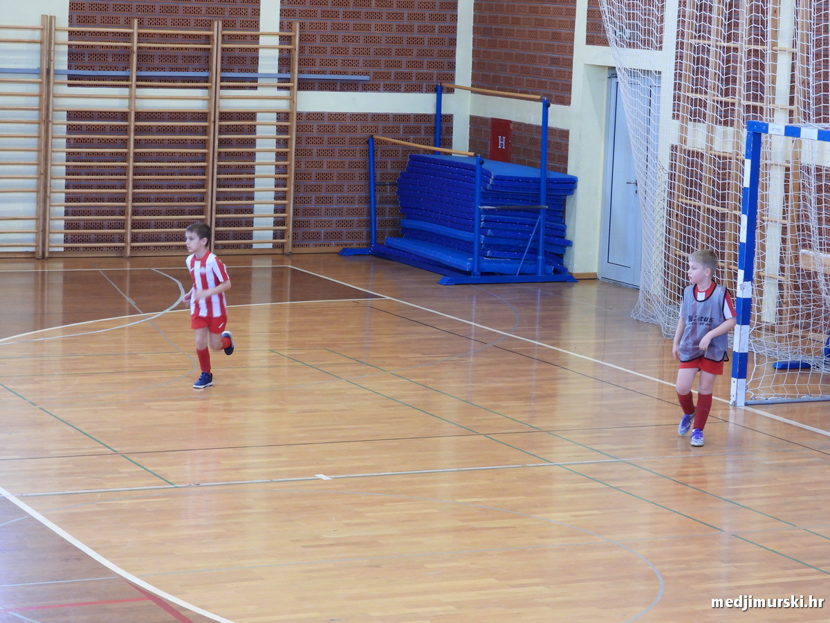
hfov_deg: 20.2
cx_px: 415
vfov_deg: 15.2
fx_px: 2326
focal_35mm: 97
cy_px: 312
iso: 400
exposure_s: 1/50
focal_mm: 17.5
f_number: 3.5
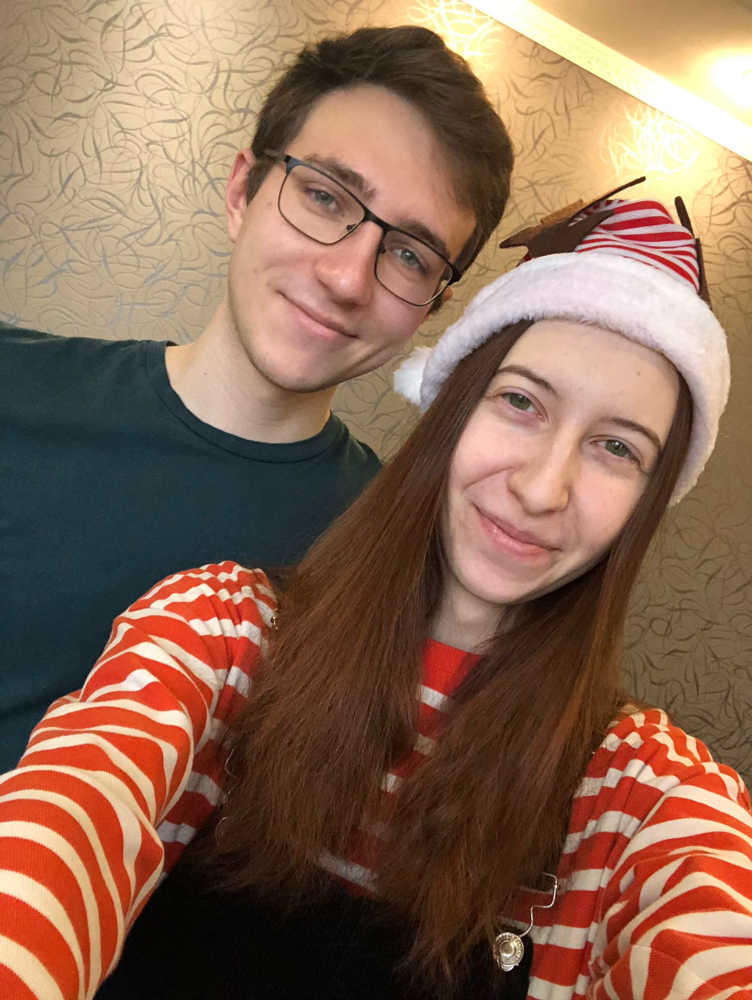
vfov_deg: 56.8
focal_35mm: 32
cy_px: 500
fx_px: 926
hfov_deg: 44.2
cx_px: 376
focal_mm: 2.87
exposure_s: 1/30
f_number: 2.2
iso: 320
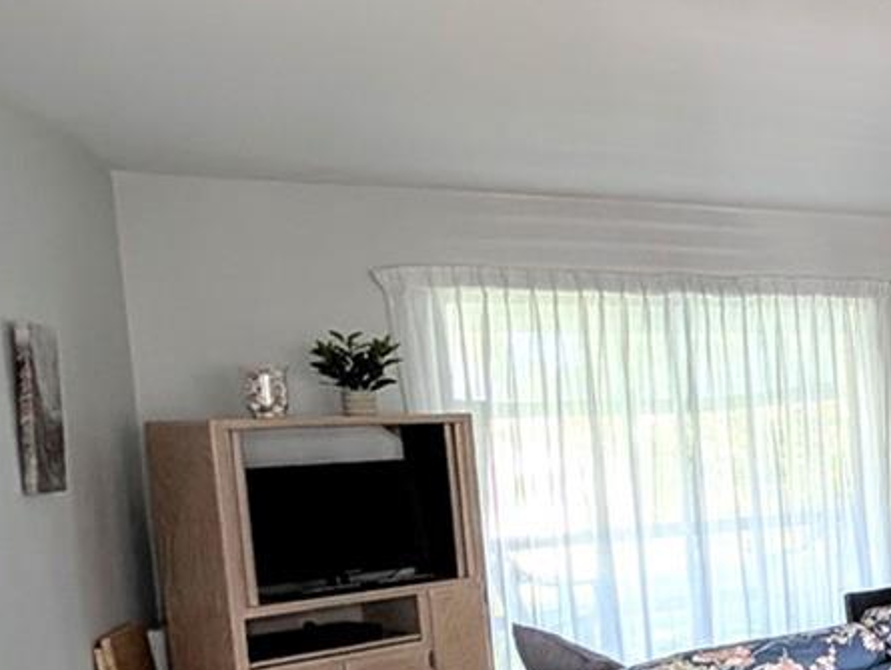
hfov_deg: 25.9
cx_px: 1450
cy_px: 474
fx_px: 1108
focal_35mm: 43
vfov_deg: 33.2
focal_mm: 2.02
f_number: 1.7
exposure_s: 1/57
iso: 57
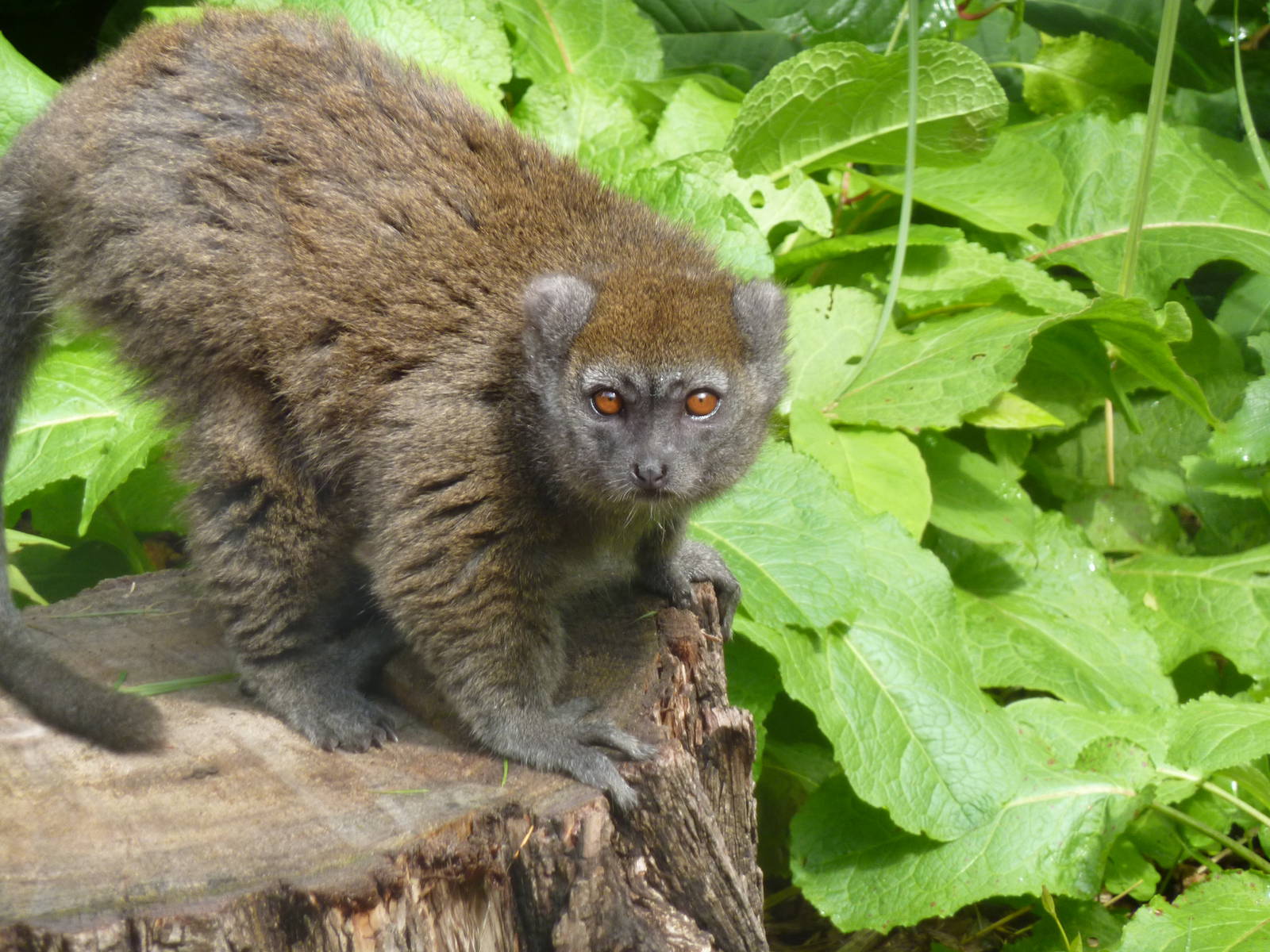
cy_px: 476
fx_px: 11006
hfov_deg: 6.6
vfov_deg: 5.0
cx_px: 635
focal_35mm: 300
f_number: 4.9
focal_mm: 49.2
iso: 160
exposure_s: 1/125
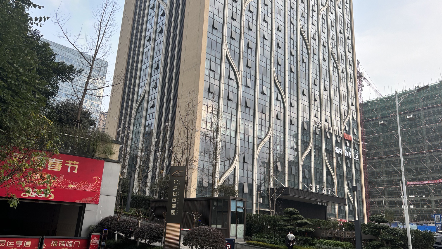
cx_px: 223
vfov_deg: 40.2
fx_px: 340
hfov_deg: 66.1
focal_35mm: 29
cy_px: 128
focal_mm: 5.96
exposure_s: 1/568
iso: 50
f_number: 1.6
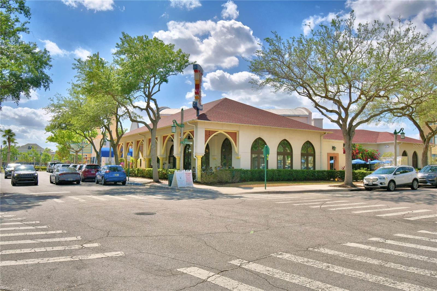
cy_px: 146
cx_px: 218
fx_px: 364
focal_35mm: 30
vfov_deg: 43.6
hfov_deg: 61.9
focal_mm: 20
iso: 100
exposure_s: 1/1250
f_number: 5.6
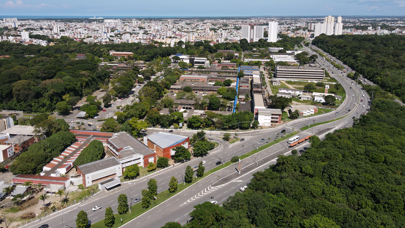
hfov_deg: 69.8
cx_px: 196
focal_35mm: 27
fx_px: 290
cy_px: 86
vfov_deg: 42.6
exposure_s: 1/800
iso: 100
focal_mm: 4.5
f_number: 2.8
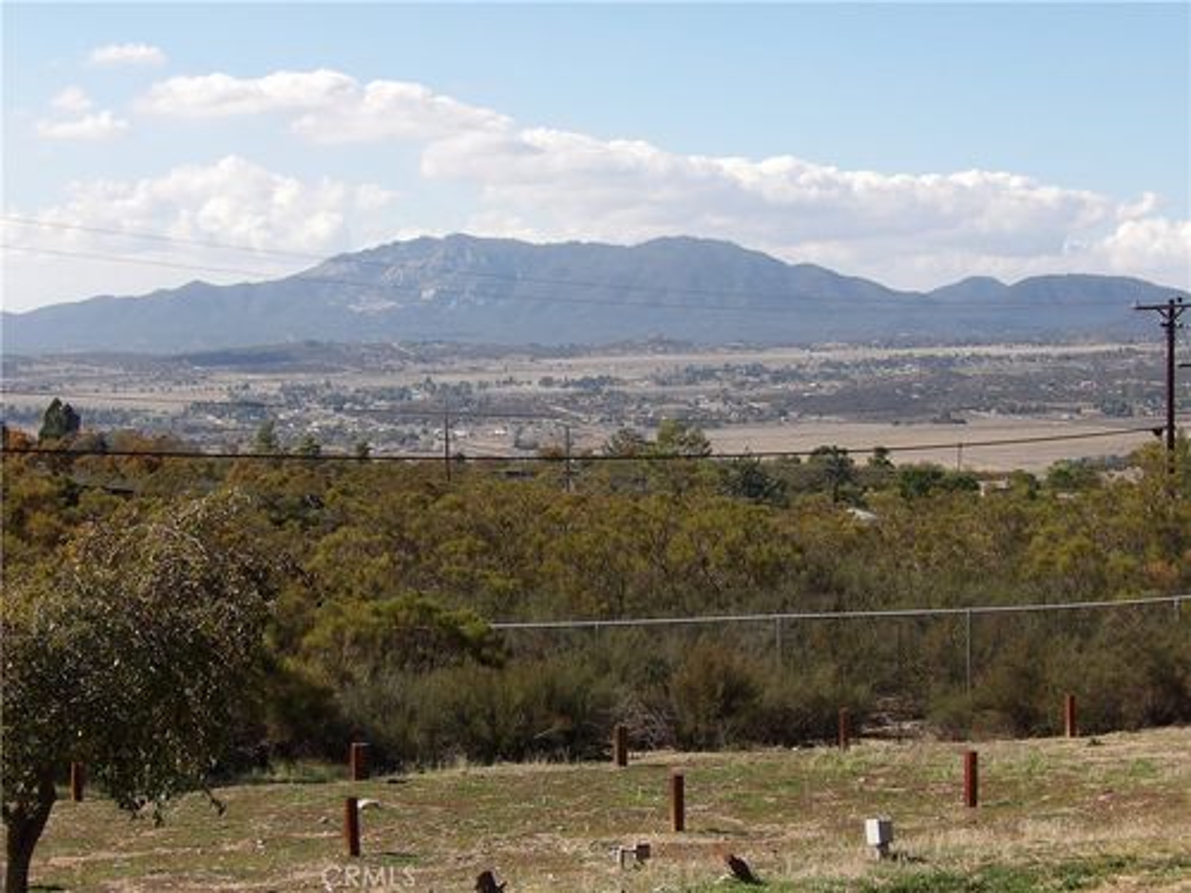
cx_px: 596
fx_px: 2925
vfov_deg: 17.4
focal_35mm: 85
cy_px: 446
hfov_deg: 23.0
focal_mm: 15.3
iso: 100
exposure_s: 1/679
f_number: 4.1
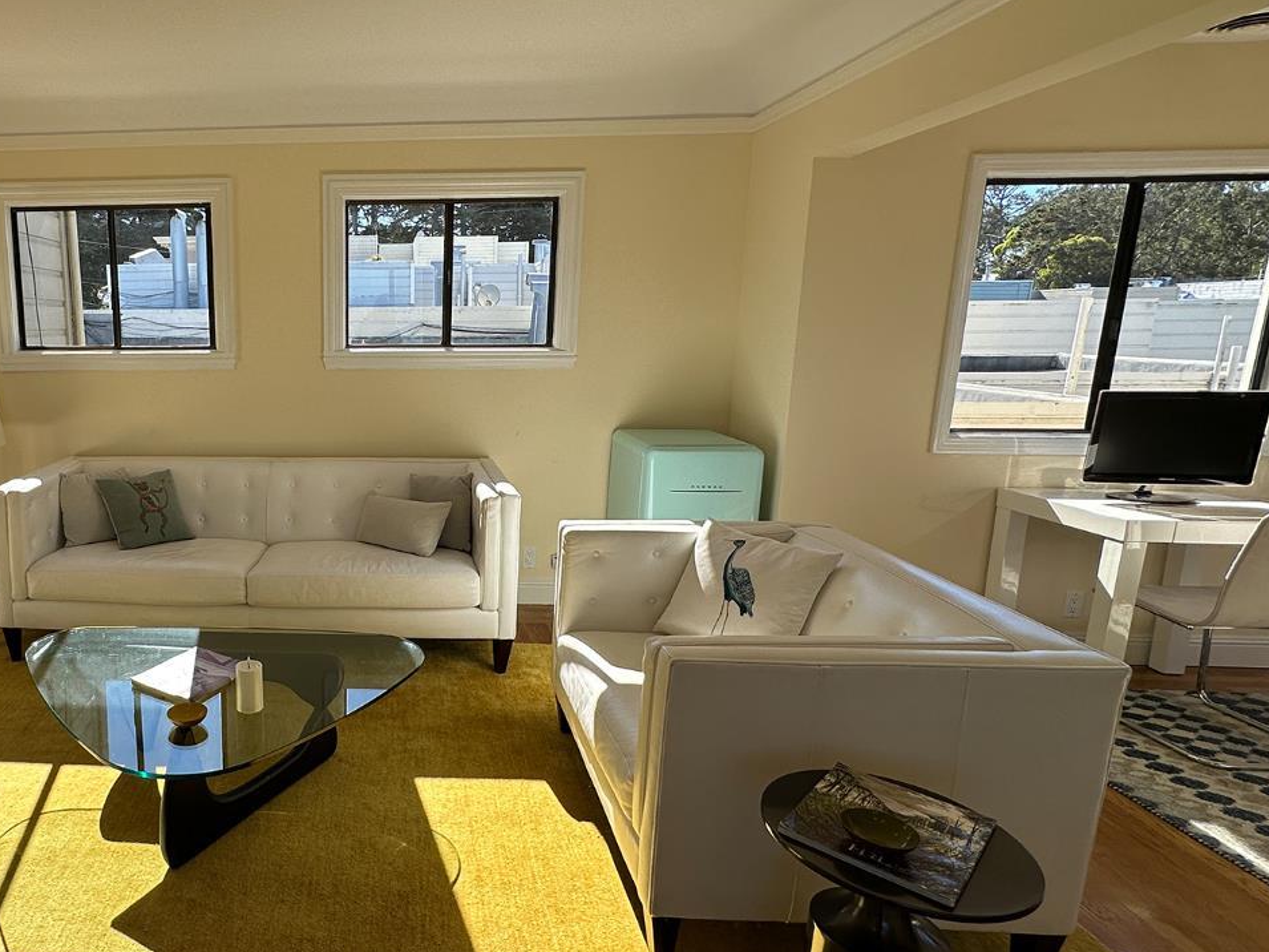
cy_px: 479
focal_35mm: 22
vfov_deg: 61.1
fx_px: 806
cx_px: 320
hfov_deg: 71.3
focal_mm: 2.22
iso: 40
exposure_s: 1/500
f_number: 2.2
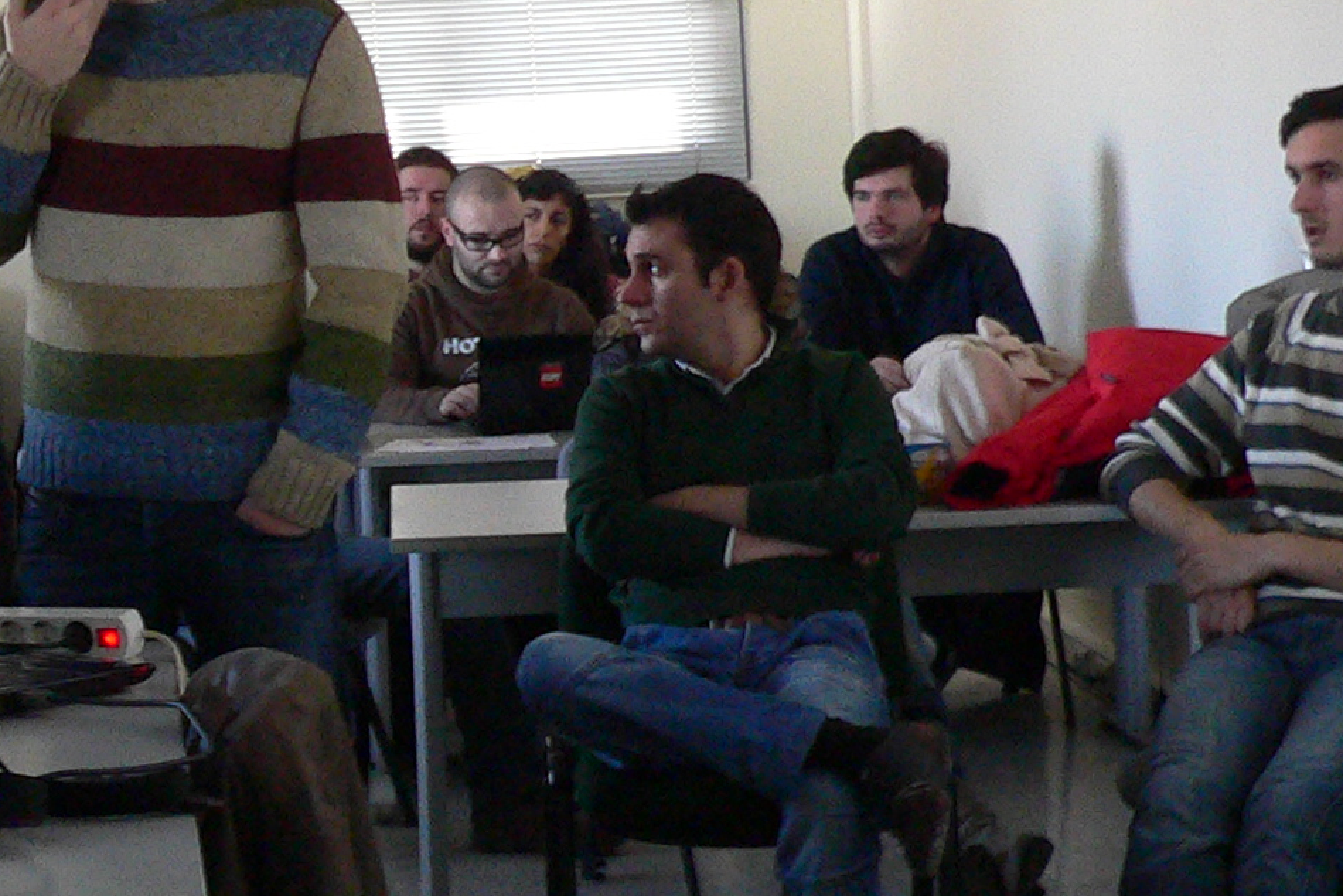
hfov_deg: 19.0
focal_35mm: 101
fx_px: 3768
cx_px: -292
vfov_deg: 13.6
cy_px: 391
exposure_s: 1/13
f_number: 2.8
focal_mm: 6
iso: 200
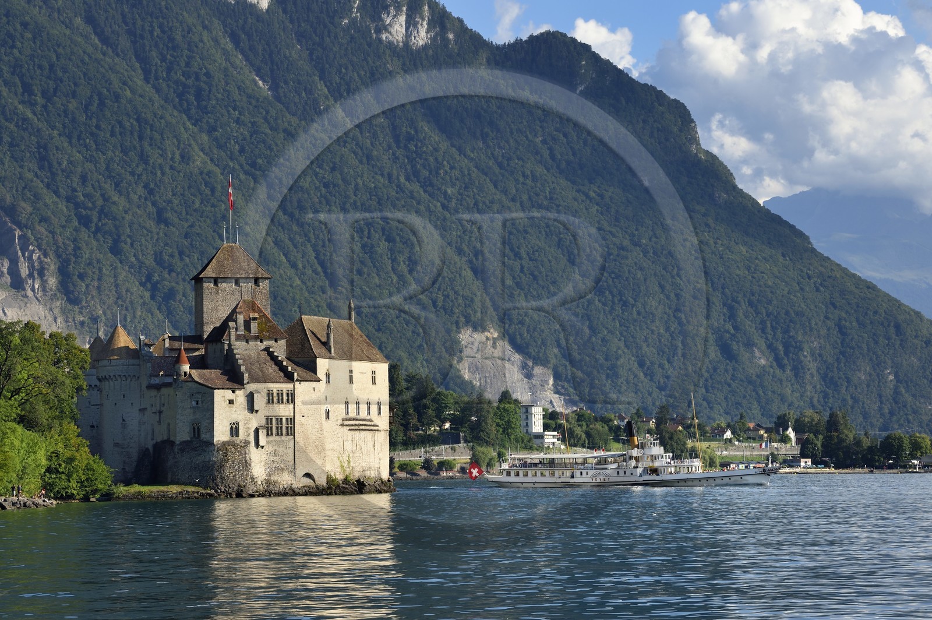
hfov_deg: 15.8
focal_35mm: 130
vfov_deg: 10.5
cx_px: 466
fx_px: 3363
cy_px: 310
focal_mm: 130
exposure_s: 1/320
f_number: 10
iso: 200
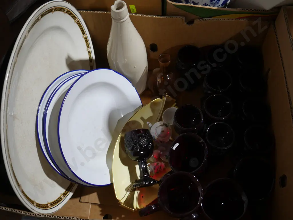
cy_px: 110
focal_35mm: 32
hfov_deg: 56.8
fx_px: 271
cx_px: 146
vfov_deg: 44.2
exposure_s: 1/60
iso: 640
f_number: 3.6
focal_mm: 16
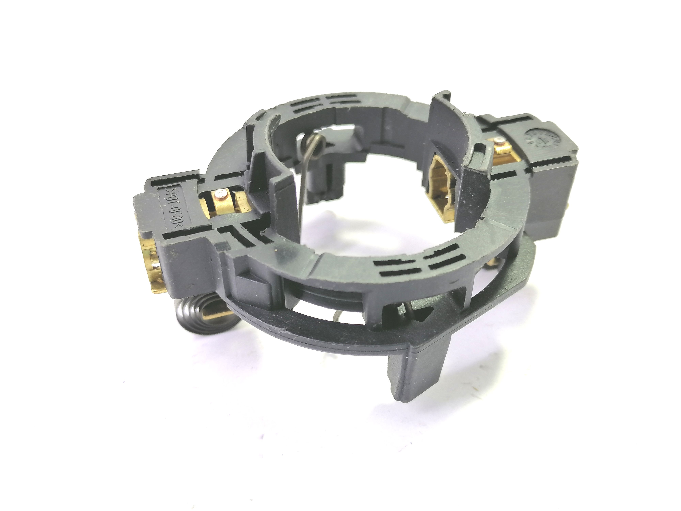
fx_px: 689
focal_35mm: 35
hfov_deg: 52.6
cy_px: 256
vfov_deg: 40.7
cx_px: 340
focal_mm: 5.3
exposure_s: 1/50
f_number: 1.8
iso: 50
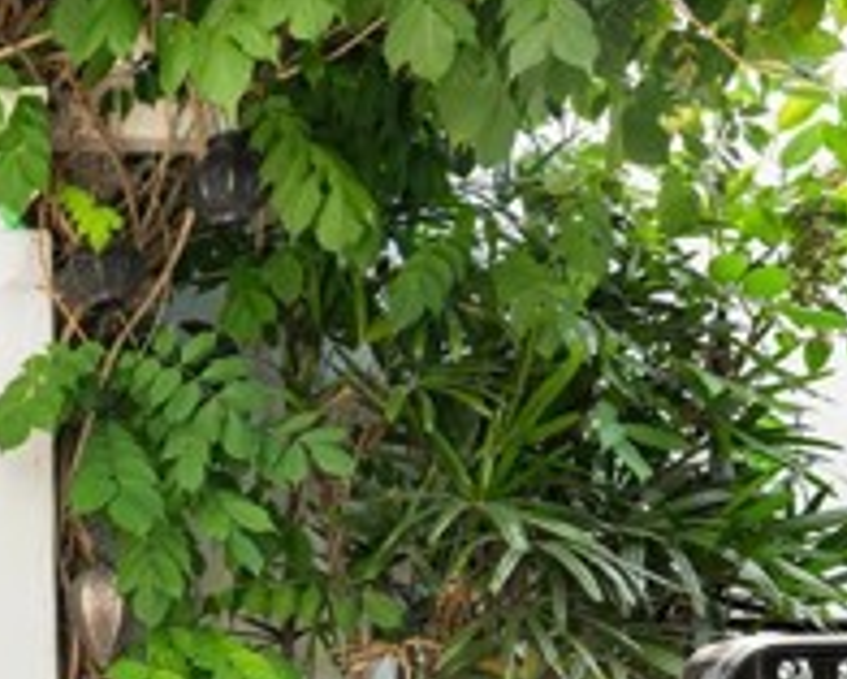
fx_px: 1154
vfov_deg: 31.4
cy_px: 597
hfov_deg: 29.1
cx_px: -354
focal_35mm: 46
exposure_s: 1/20
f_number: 5.6
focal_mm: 15
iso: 400
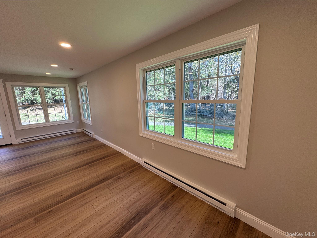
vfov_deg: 85.7
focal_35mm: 14
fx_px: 128
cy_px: 119
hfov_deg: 102.1
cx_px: 158
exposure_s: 1/120
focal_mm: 2.22
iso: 80
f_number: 2.2
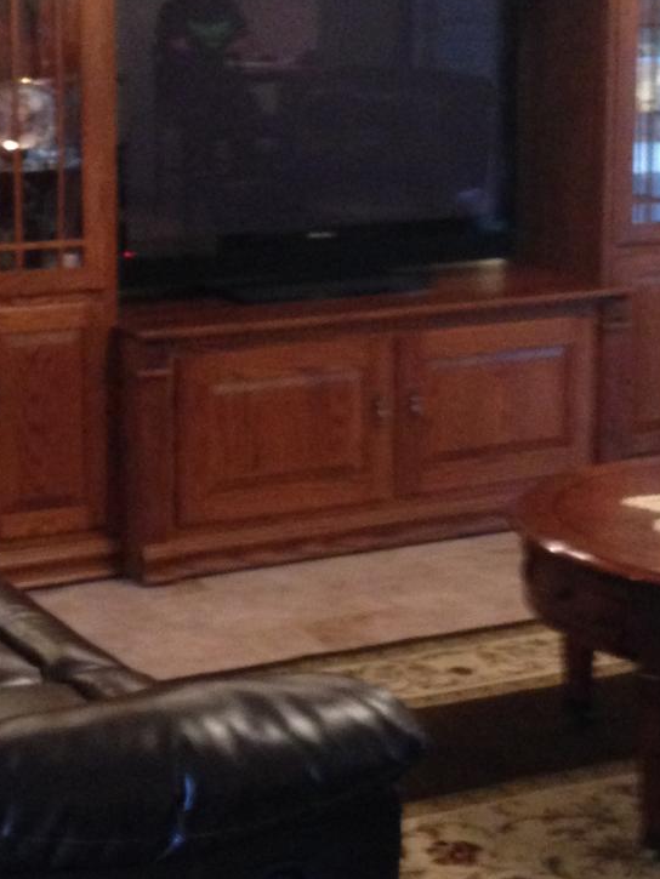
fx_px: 2313
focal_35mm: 91
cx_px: 164
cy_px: 309
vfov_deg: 21.5
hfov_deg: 16.2
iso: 400
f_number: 2.4
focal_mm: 4.12
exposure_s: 1/15
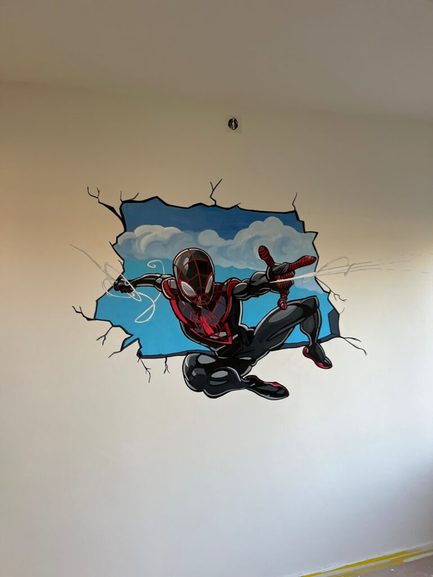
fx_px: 434
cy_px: 288
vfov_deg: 67.3
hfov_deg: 53.1
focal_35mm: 26
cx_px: 216
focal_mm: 5.1
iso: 125
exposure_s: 1/121
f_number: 1.6
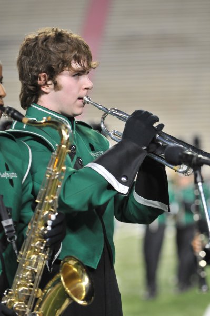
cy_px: 158
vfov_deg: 11.0
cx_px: 105
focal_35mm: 188
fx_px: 1643
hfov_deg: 7.3
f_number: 2.8
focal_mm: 125
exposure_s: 1/160
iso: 800
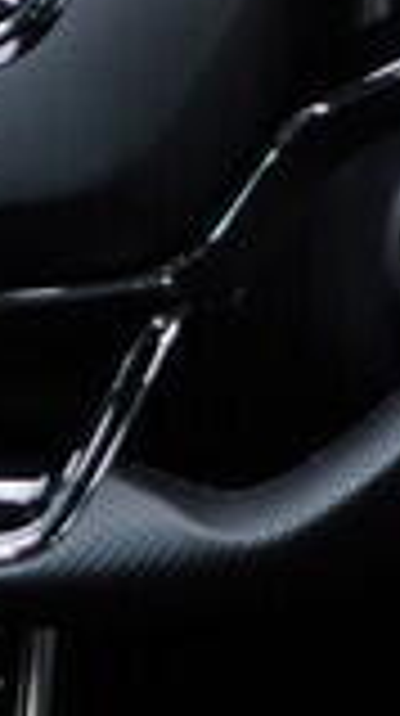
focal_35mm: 243
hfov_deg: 4.7
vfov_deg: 8.8
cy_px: -83
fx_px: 4599
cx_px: 1263
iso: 125
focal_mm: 24
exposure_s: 1/40
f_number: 2.8
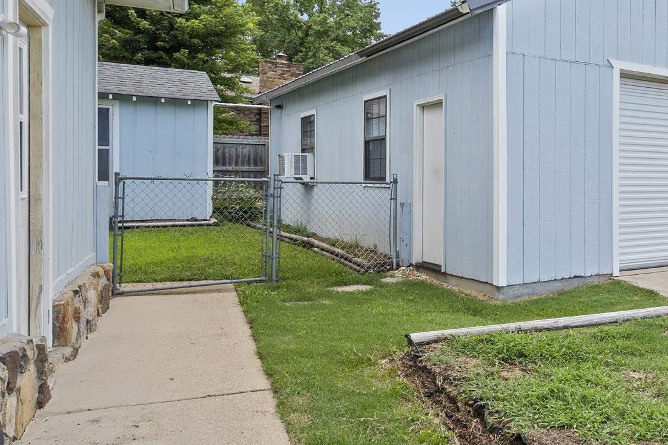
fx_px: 631
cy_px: 127
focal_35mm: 34
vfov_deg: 38.1
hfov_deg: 49.3
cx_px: 609
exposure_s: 1/25
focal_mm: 10
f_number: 9
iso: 200
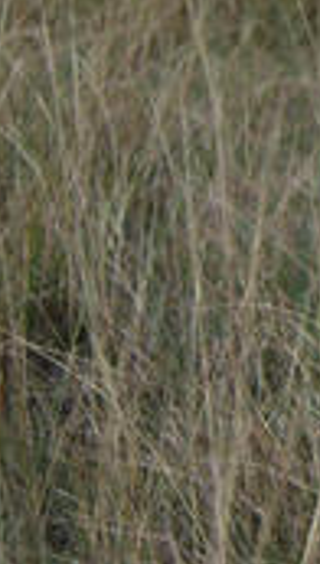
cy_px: -52
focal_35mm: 508
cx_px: 1012
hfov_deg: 2.4
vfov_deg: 4.2
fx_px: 7622
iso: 125
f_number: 4.5
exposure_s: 1/100
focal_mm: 80
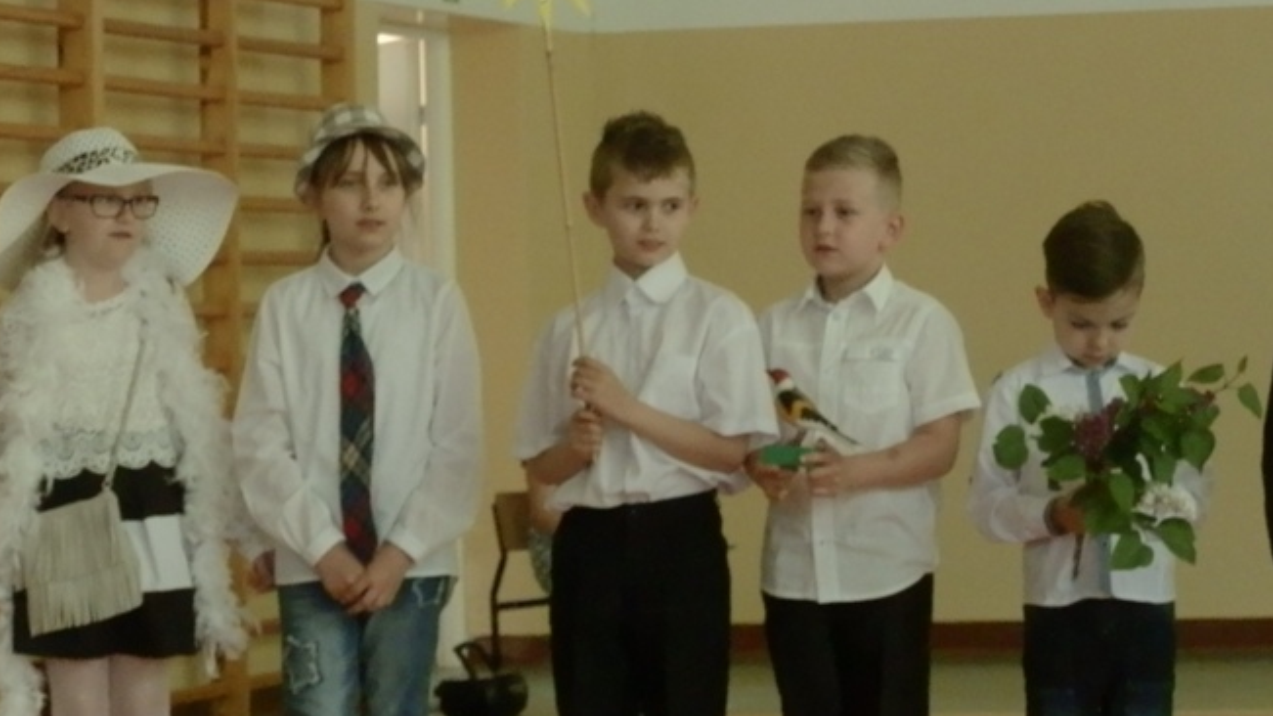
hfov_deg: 14.4
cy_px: 256
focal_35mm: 149
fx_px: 5029
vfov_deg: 8.1
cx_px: 624
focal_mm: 22.38
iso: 800
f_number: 4.1
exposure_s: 1/50
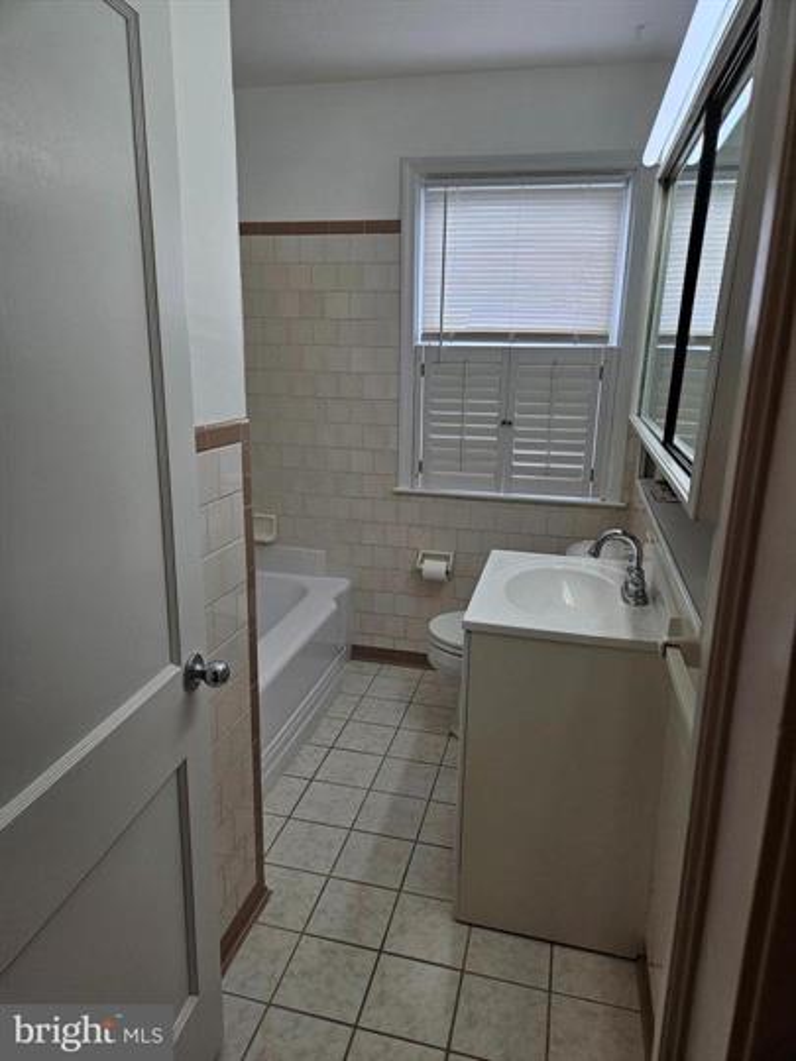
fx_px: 705
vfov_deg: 73.9
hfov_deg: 58.9
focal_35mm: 23
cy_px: 530
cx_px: 398
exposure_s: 1/120
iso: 40
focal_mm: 5.4
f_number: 1.8
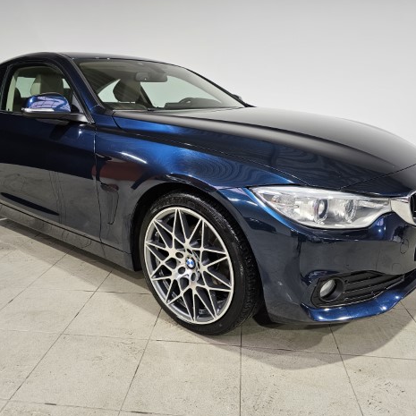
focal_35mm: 28
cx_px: 185
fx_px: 381
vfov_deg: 57.3
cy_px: 207
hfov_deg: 57.2
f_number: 1.7
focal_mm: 6.3
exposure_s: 1/100
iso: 125
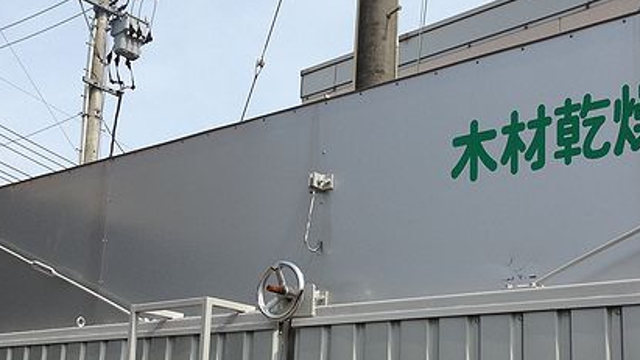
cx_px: 308
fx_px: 950
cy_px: 266
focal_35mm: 56
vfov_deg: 21.3
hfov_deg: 37.2
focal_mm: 4.13
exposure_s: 1/1695
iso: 50
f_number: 2.4
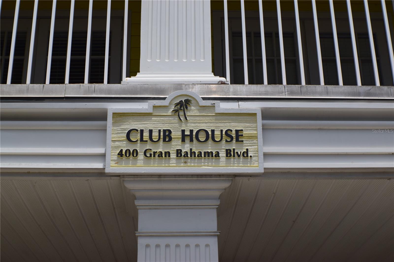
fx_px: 903
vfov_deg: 16.5
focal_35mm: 82
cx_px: 197
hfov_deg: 24.6
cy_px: 131
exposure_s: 1/500
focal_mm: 55
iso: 200
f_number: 11
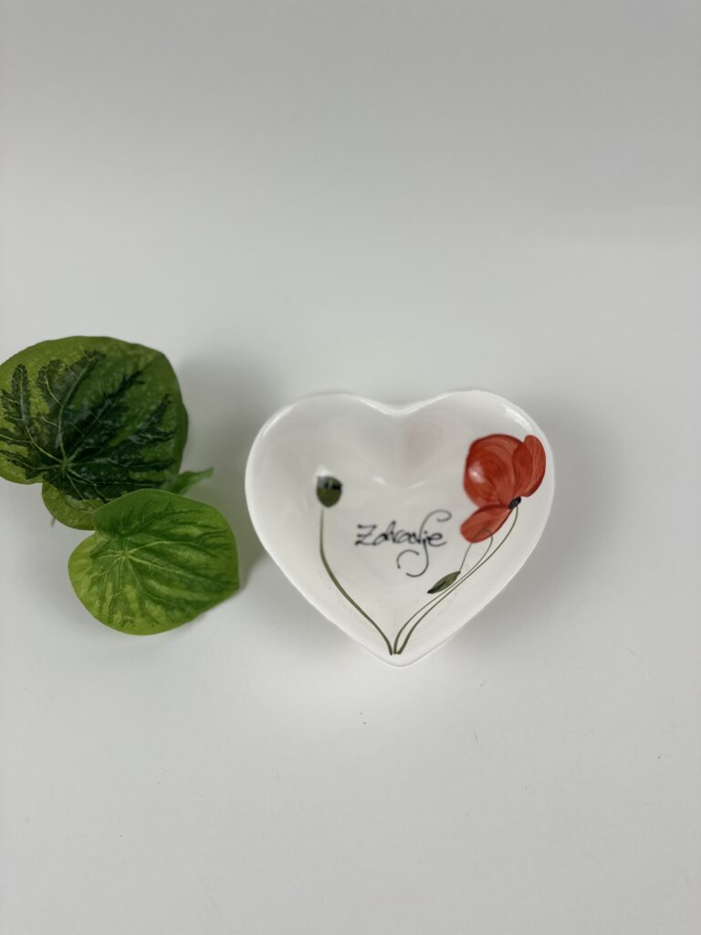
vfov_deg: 71.6
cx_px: 350
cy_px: 468
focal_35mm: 24
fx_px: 648
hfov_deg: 56.8
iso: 80
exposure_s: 1/279
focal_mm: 6.86
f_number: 1.78
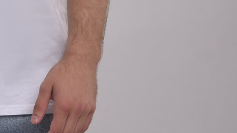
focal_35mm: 177
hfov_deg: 12.0
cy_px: -103
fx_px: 1113
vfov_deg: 6.7
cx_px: 2
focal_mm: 50
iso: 125
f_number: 11
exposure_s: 1/160
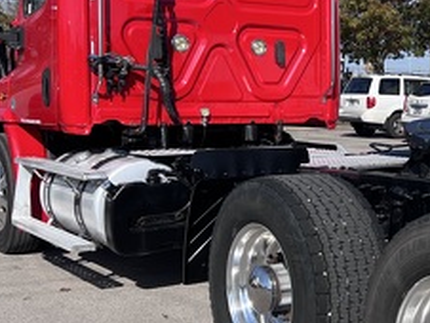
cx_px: 422
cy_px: 144
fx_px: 858
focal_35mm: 69
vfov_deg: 21.3
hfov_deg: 26.7
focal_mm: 5.7
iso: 50
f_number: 1.5
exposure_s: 1/5587
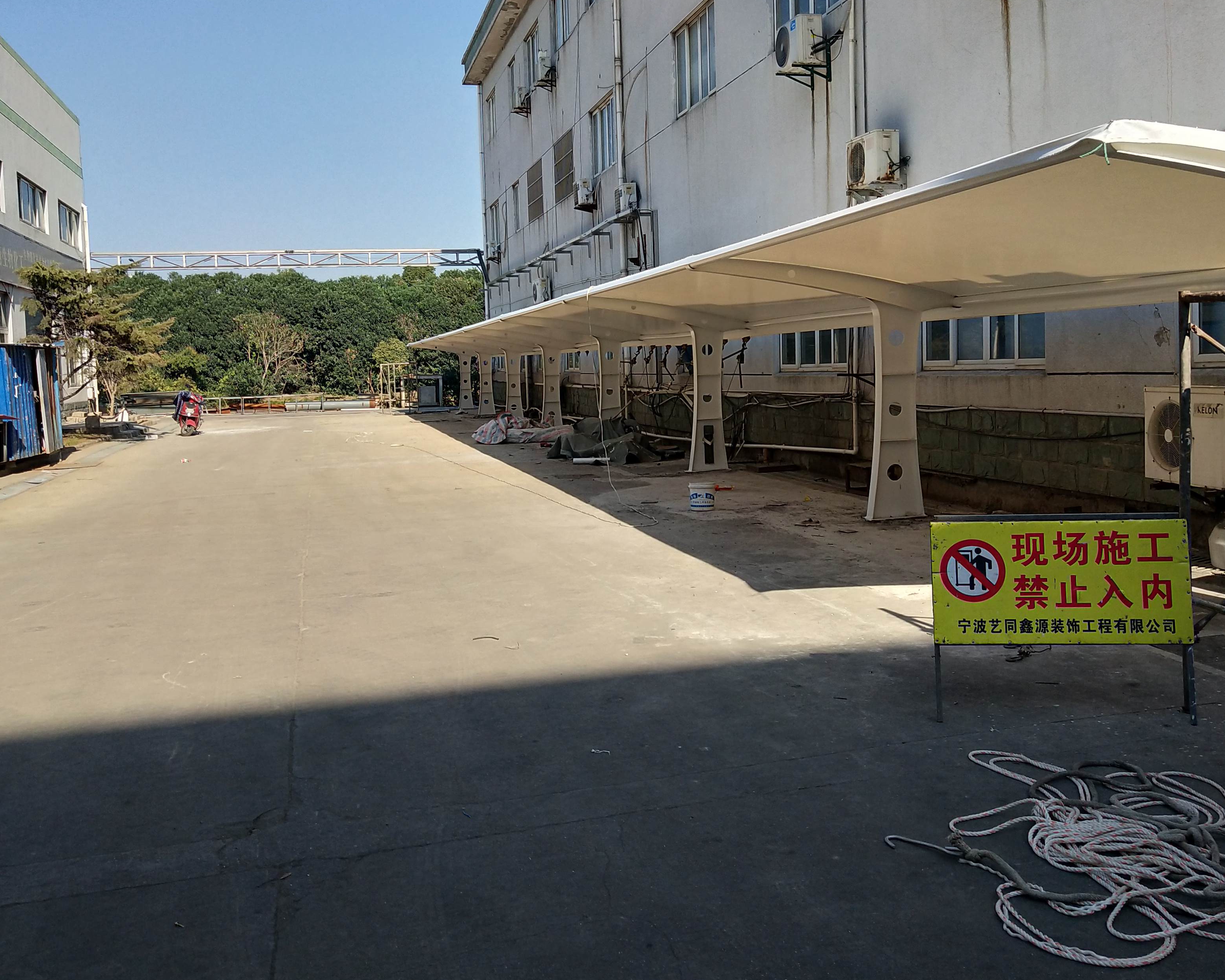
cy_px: 427
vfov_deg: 39.1
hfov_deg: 47.9
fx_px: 1378
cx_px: 649
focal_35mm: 38
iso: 50
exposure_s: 1/1744
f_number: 1.8
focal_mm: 3.95
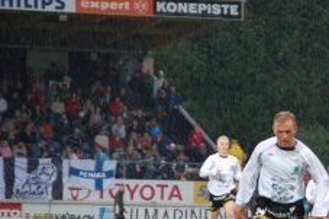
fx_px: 3763
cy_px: 209
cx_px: 301
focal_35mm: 412
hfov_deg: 5.0
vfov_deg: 3.3
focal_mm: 125
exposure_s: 1/100
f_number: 5
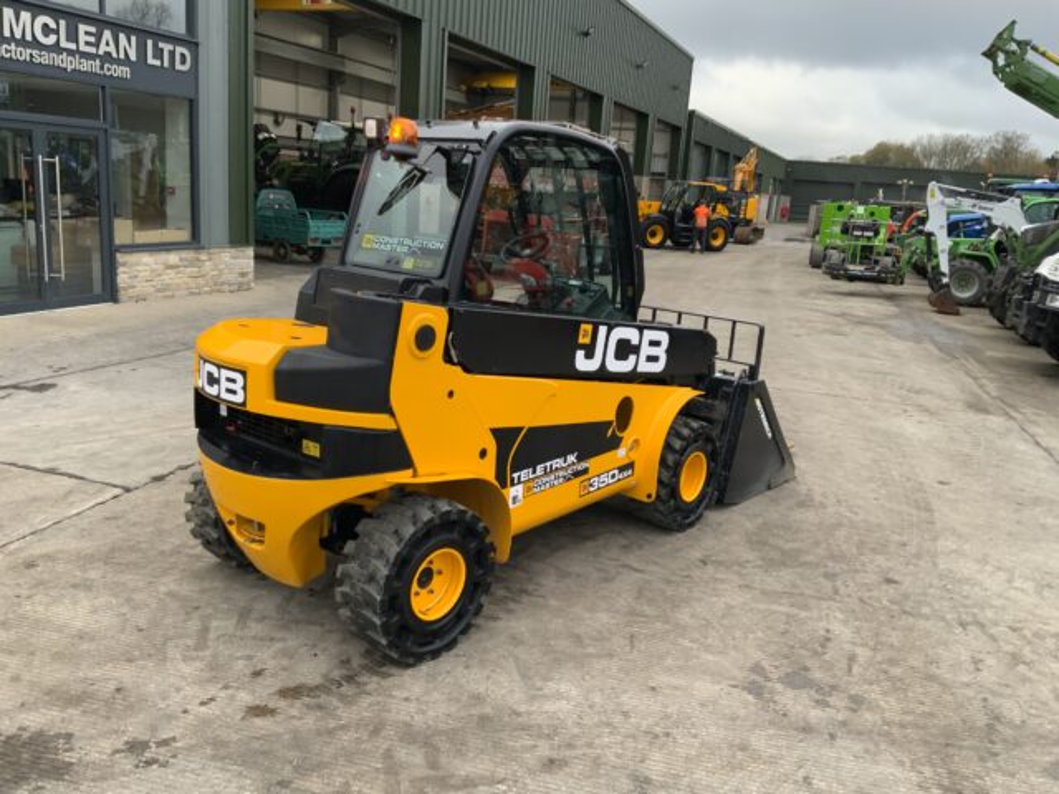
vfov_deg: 48.2
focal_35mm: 29
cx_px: 530
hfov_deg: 61.7
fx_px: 887
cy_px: 397
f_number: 1.8
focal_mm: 3
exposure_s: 1/122
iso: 50
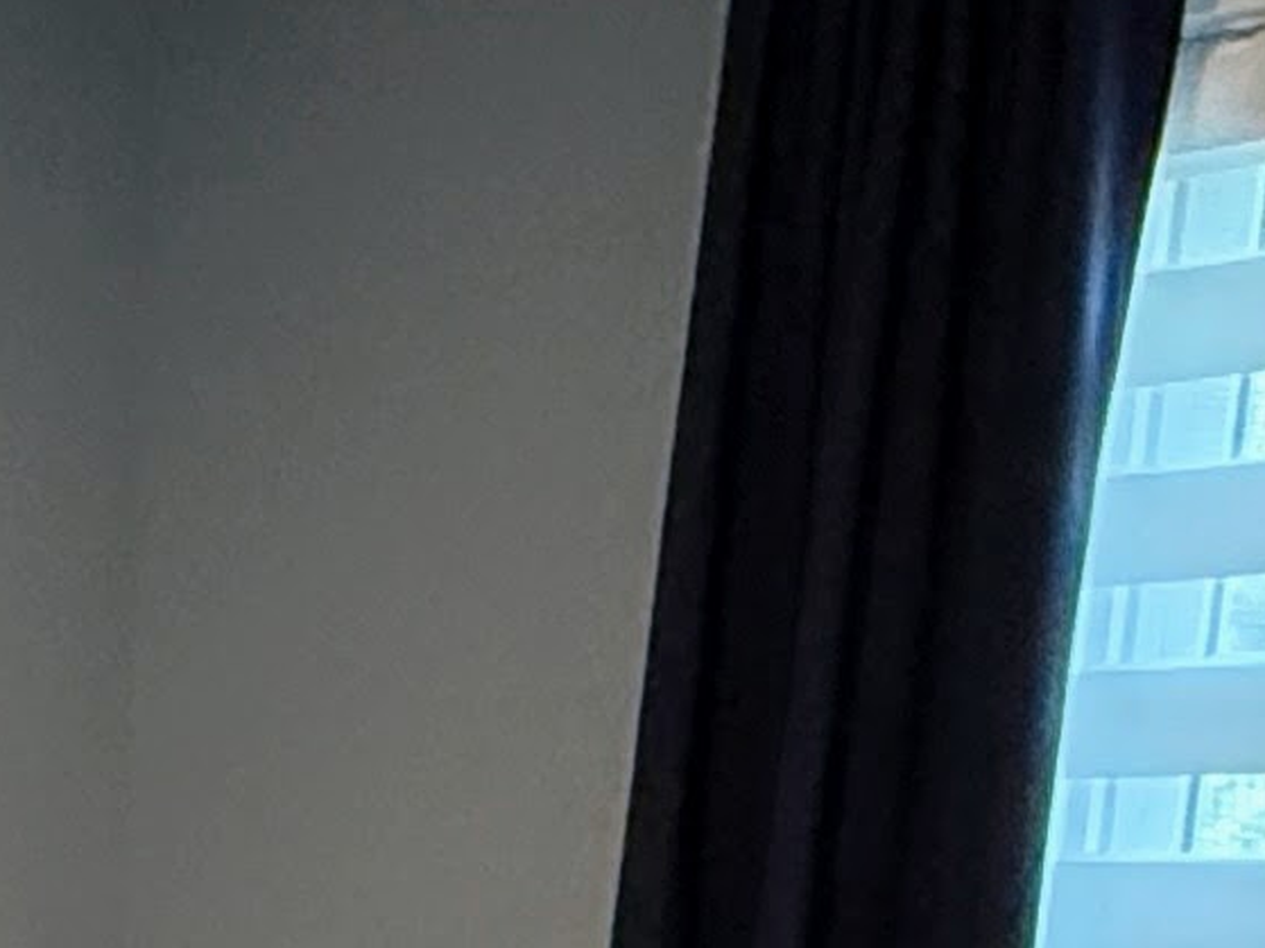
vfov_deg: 12.6
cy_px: 1984
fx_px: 3690
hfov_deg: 17.8
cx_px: -534
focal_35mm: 101
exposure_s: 1/120
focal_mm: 2.22
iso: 640
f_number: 2.2
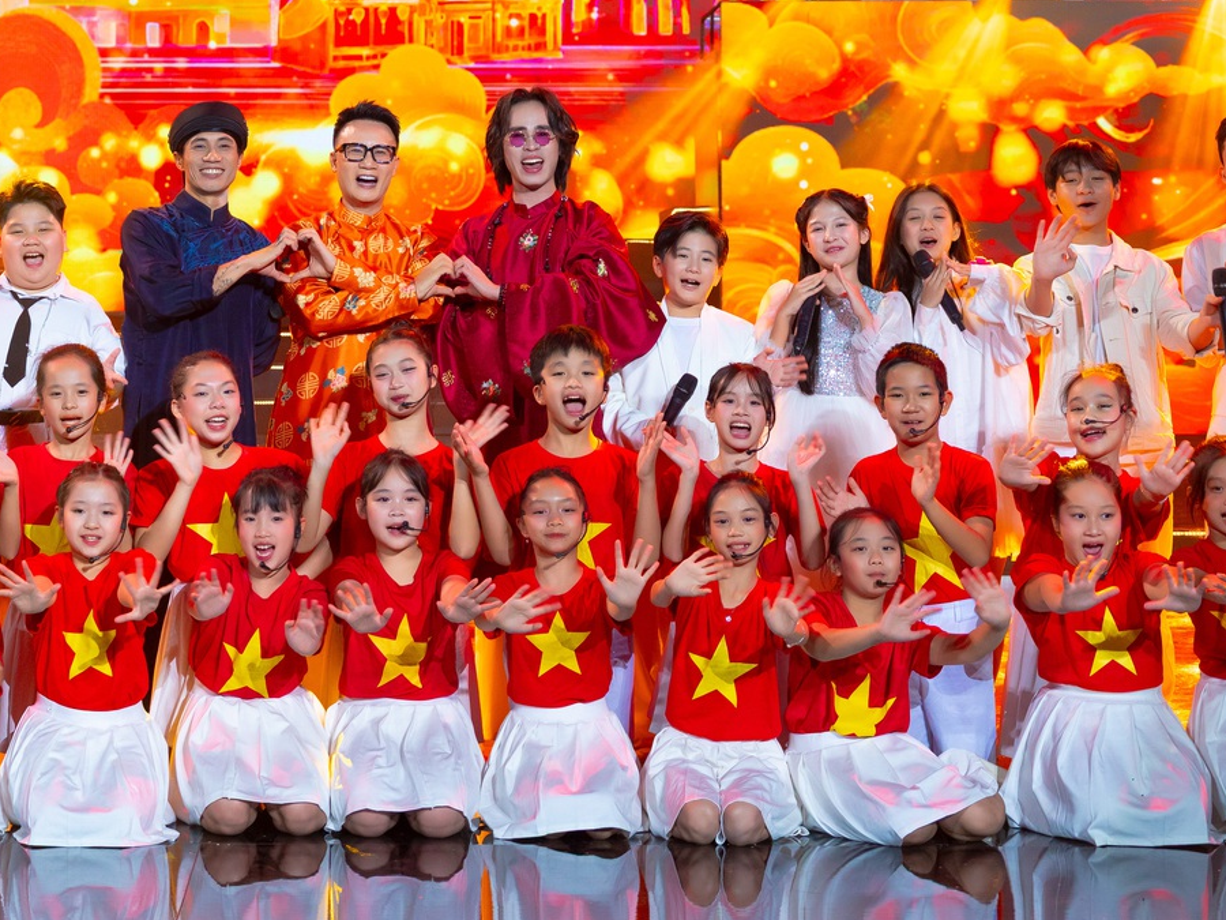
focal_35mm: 94
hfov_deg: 20.7
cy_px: 198
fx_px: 3329
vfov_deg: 15.6
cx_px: 320
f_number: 3.5
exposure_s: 1/160
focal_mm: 44
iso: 640
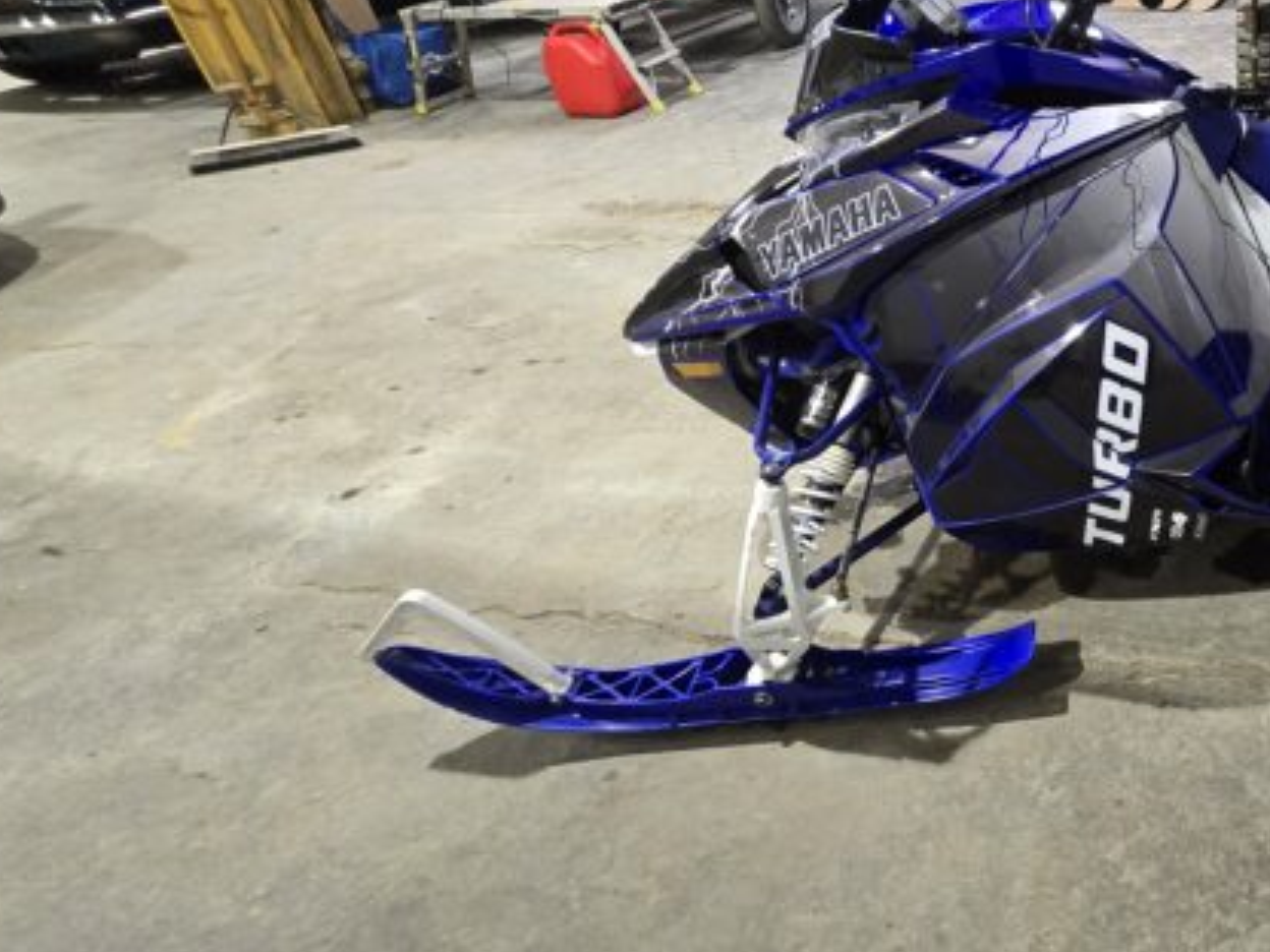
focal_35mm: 25
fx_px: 917
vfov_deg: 54.9
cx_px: 1175
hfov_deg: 57.9
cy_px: 452
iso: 800
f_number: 2.2
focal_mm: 2.2
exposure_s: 1/60
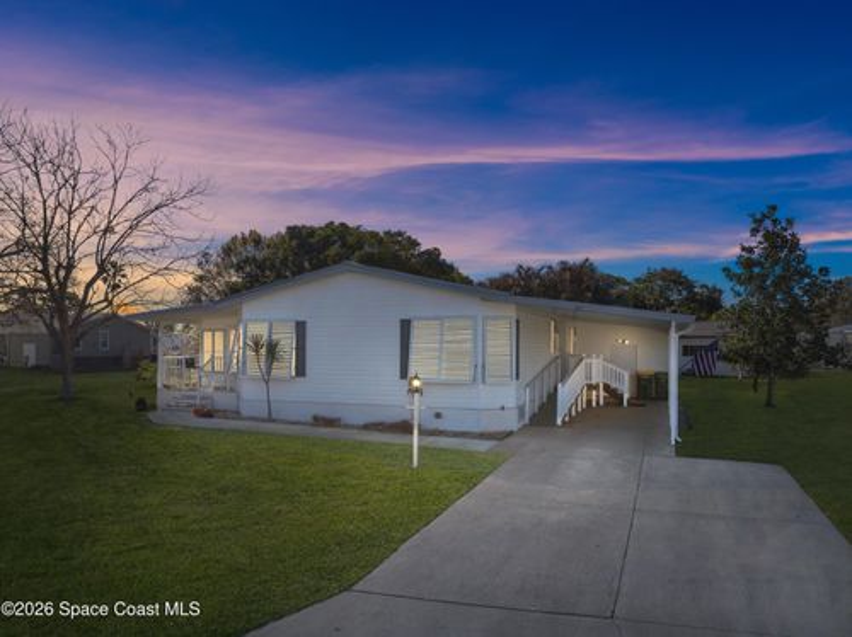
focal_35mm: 24
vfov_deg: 56.7
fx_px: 590
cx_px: 426
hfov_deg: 71.6
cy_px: 318
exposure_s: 1/100
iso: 100
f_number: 4.5
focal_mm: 12.29
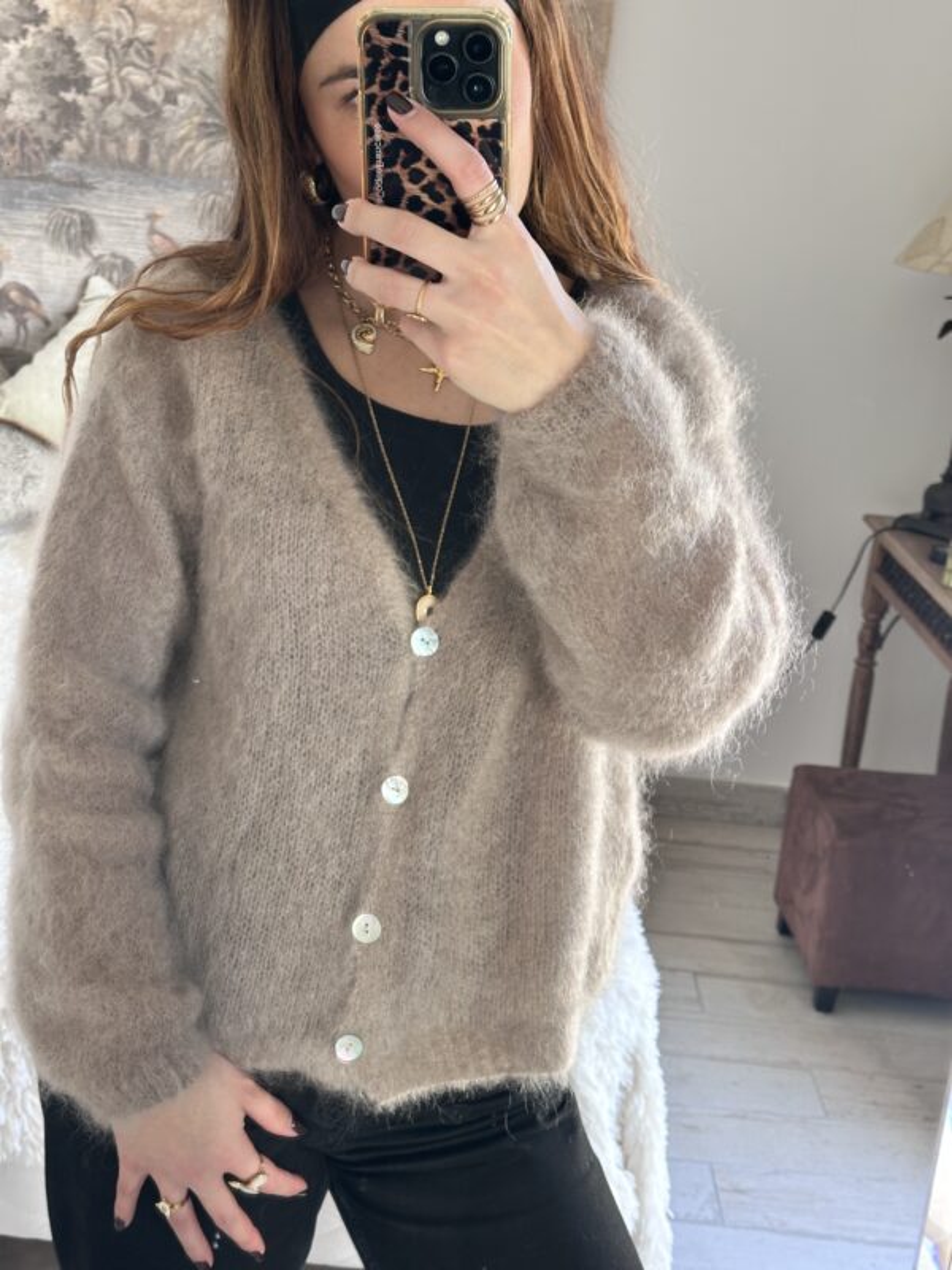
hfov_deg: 30.3
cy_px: 635
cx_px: 476
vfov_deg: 39.7
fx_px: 1760
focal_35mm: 48
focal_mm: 6.86
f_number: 1.78
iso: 100
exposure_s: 1/60
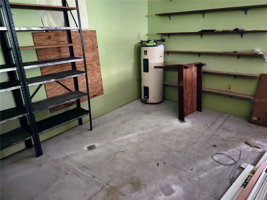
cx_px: 134
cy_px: 100
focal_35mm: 23
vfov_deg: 58.9
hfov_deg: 73.9
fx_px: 177
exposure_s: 1/20
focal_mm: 5.4
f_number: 1.8
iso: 1250
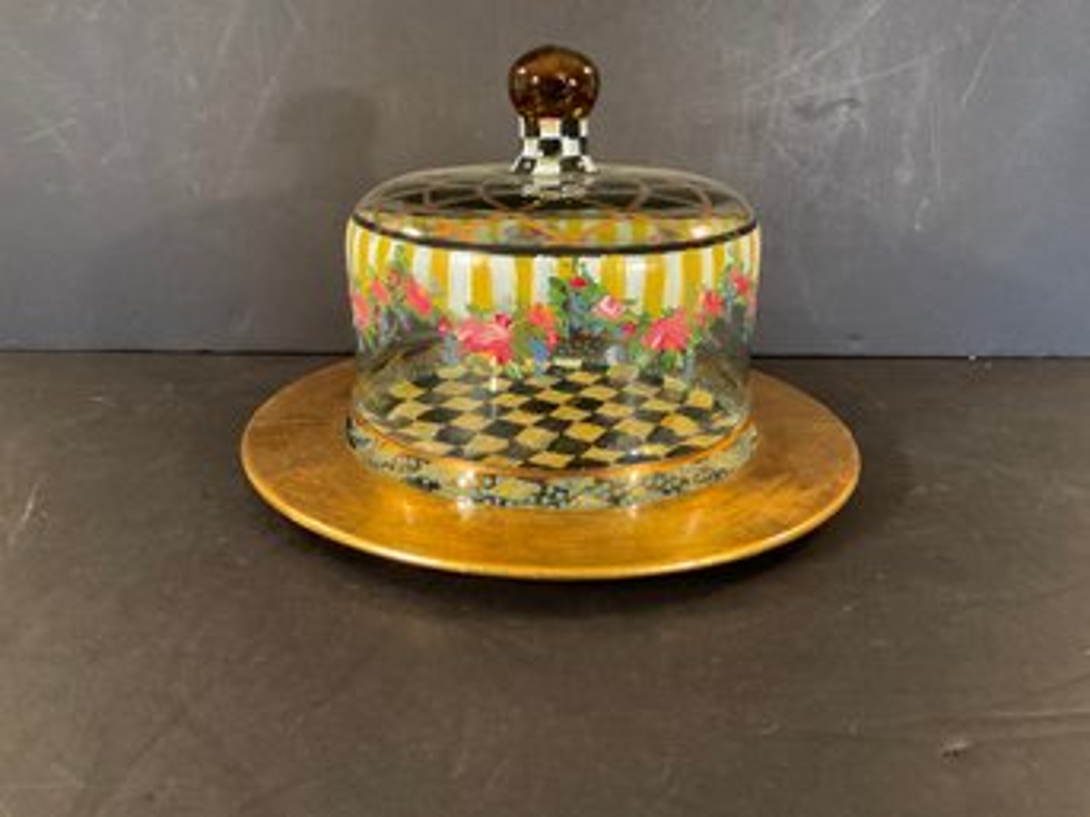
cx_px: 545
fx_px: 913
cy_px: 408
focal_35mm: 29
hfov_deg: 61.7
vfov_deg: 48.2
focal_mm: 3
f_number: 1.8
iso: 250
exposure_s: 1/40
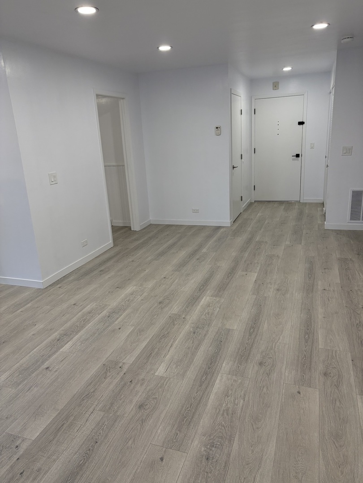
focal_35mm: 26
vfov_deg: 67.3
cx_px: 182
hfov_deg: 53.1
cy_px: 242
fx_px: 364
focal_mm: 5.96
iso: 125
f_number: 1.6
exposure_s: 1/190
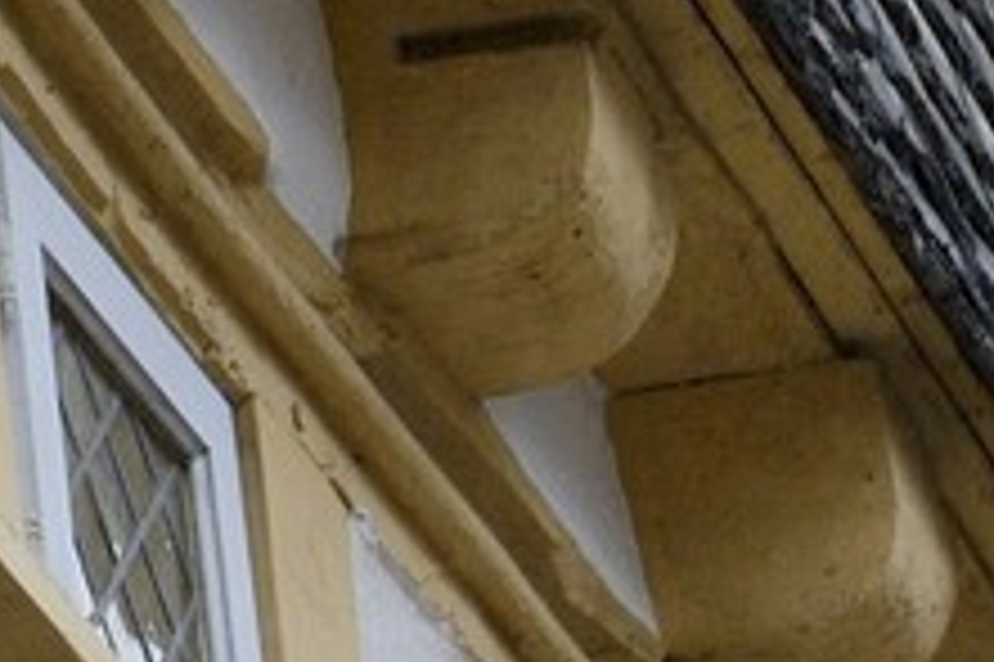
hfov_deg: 4.5
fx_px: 12002
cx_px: -2055
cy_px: 203
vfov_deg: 3.2
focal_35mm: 435
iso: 800
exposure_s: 1/160
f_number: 10
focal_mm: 60
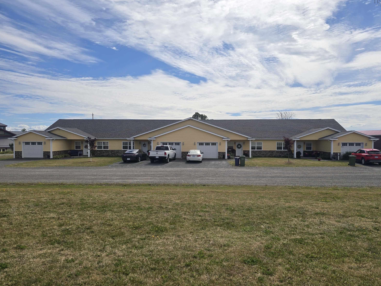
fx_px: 264
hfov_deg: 71.6
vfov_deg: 56.8
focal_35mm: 24
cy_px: 143
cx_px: 198
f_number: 1.7
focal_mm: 6.3
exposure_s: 1/1756
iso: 12
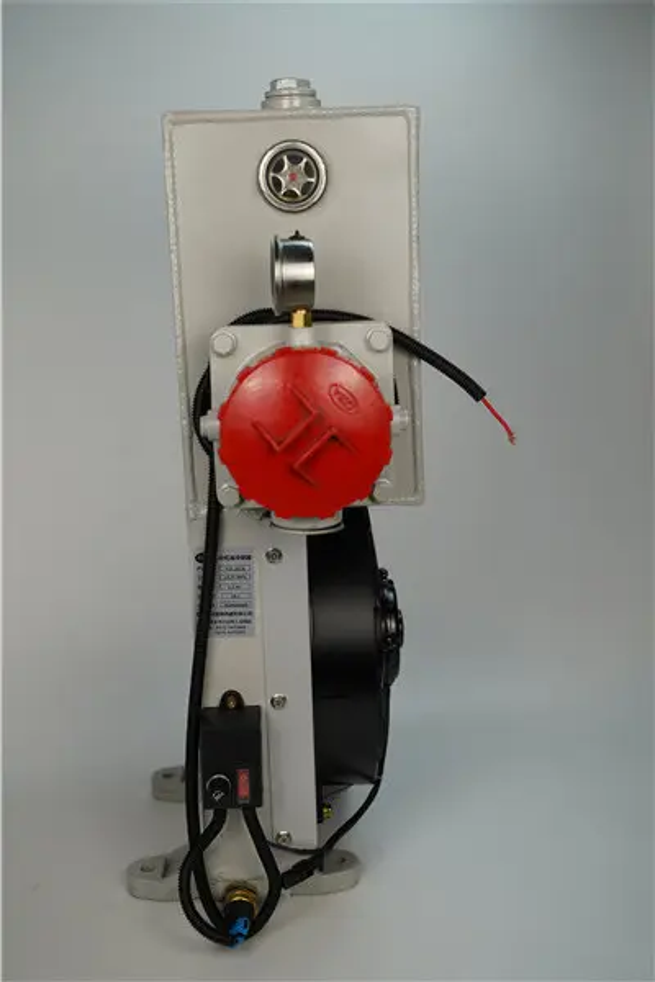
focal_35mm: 41
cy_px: 491
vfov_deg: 47.4
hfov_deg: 32.6
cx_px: 328
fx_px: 1119
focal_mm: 41
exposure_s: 1/250
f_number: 4
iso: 400
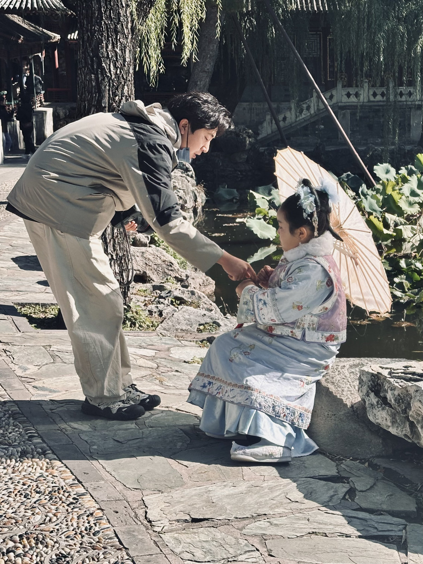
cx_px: 212
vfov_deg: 39.7
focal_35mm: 48
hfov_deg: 30.3
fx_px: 782
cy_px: 282
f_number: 1.8
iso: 64
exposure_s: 1/2114
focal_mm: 6.9
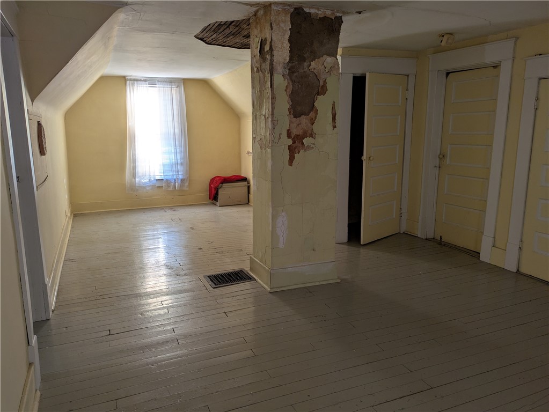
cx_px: 274
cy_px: 206
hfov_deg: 69.4
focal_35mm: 25
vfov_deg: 54.9
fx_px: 397
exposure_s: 1/30
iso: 72
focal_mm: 5.43
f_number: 1.89
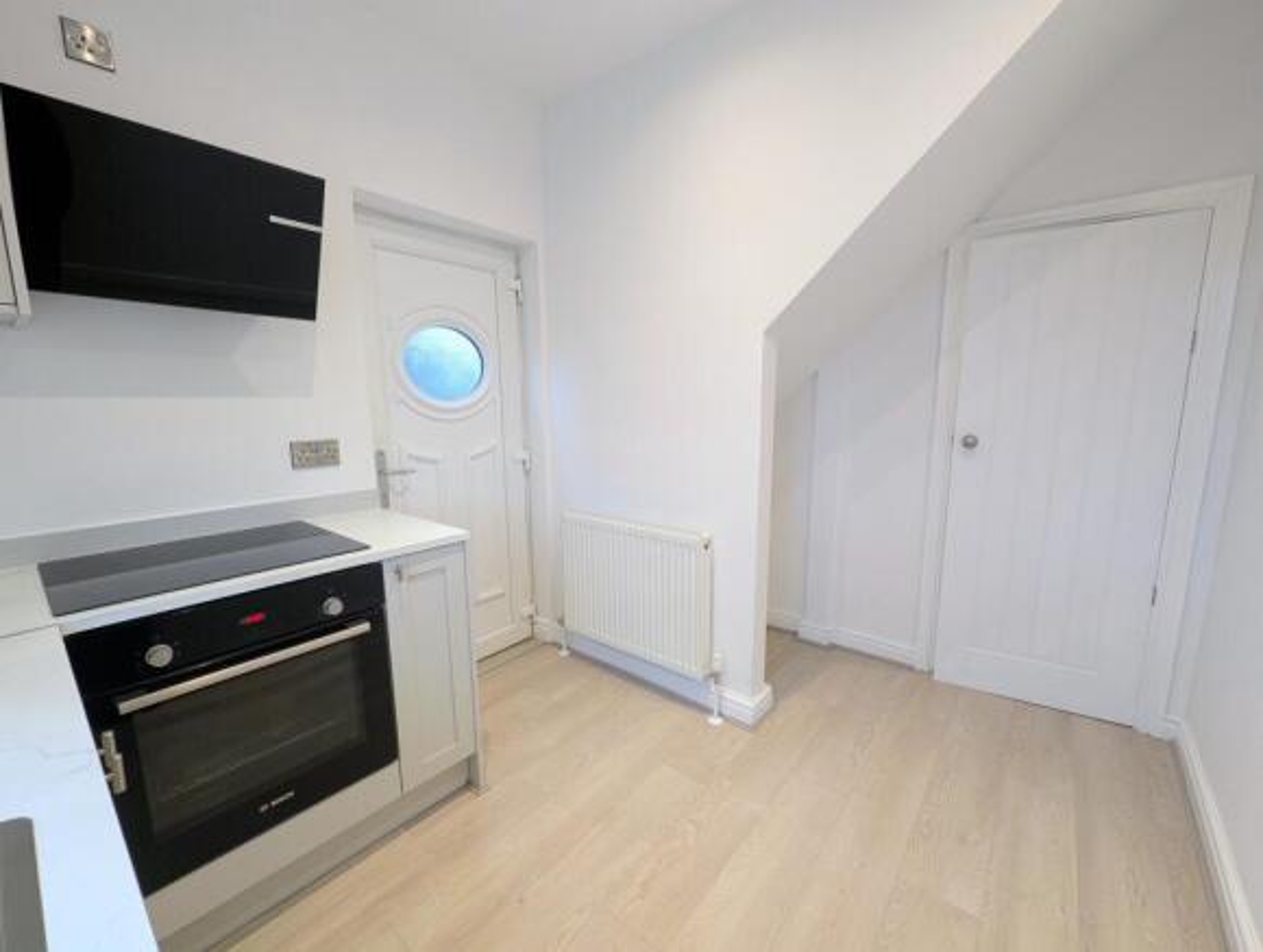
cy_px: 476
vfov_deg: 90.1
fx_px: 475
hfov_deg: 106.1
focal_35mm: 13
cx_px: 632
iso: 72
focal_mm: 1.95
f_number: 2.2
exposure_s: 1/25
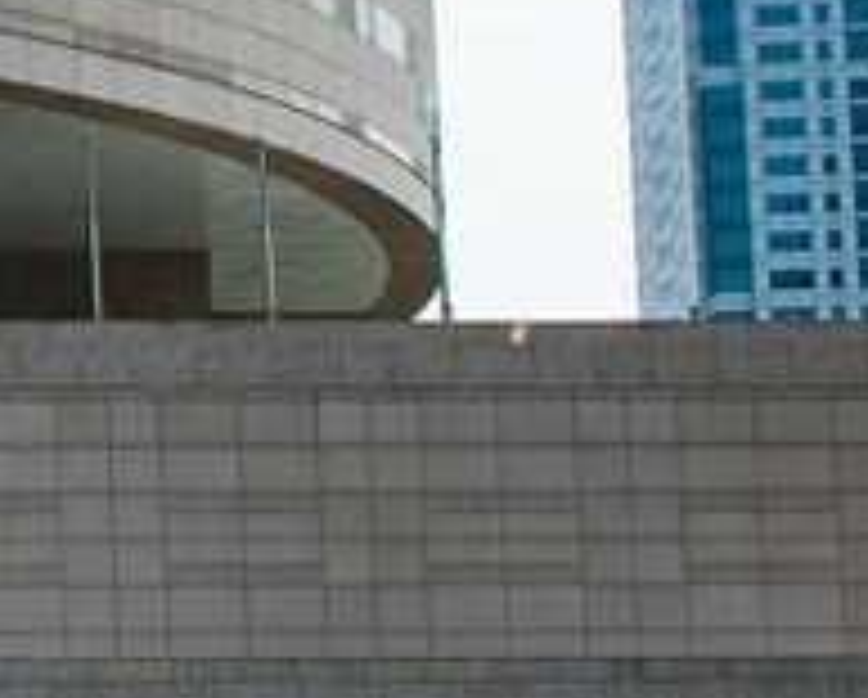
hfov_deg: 9.7
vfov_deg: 9.0
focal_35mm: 169
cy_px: -205
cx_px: -1372
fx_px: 4348
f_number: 11
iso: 125
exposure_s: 1/320
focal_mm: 29
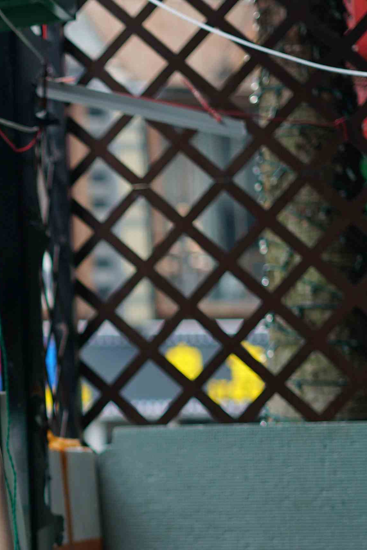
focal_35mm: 124
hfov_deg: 10.9
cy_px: 450
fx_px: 1894
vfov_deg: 16.4
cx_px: -87
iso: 200
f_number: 1.8
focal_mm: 50
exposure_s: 1/400
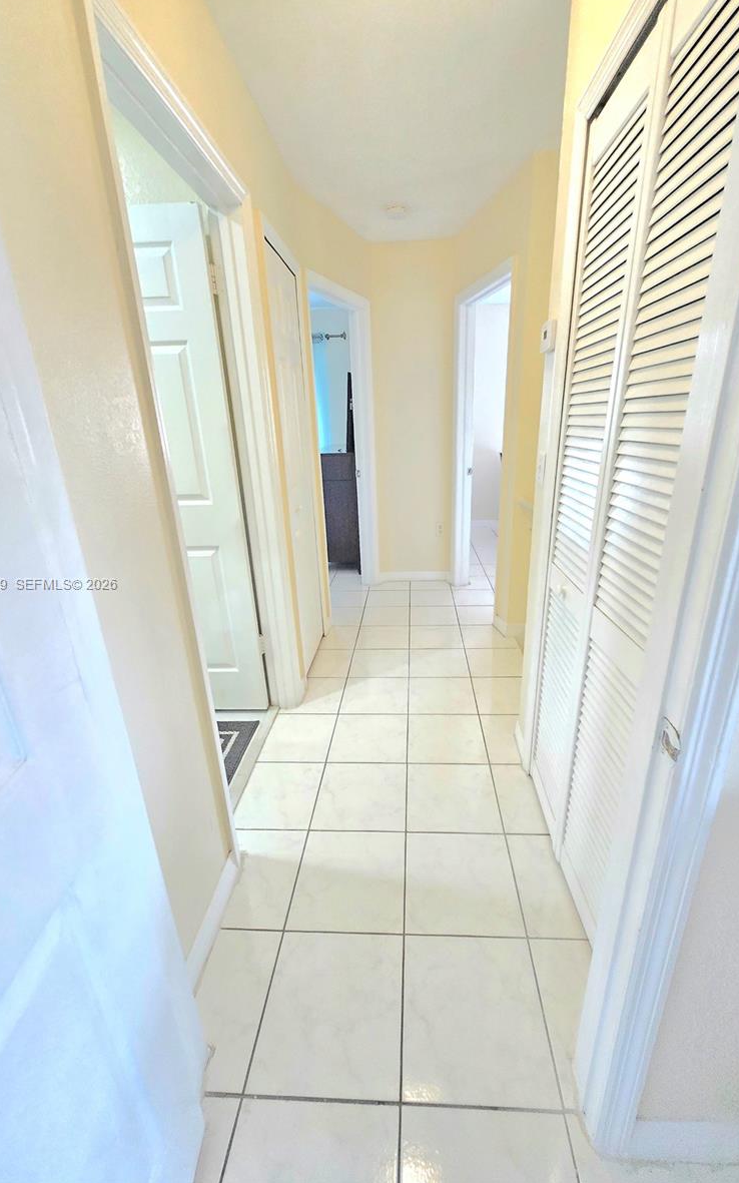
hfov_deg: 78.6
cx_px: 382
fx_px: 451
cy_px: 585
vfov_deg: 105.3
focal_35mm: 14
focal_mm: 1.7
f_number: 2.2
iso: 500
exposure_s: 1/60.2
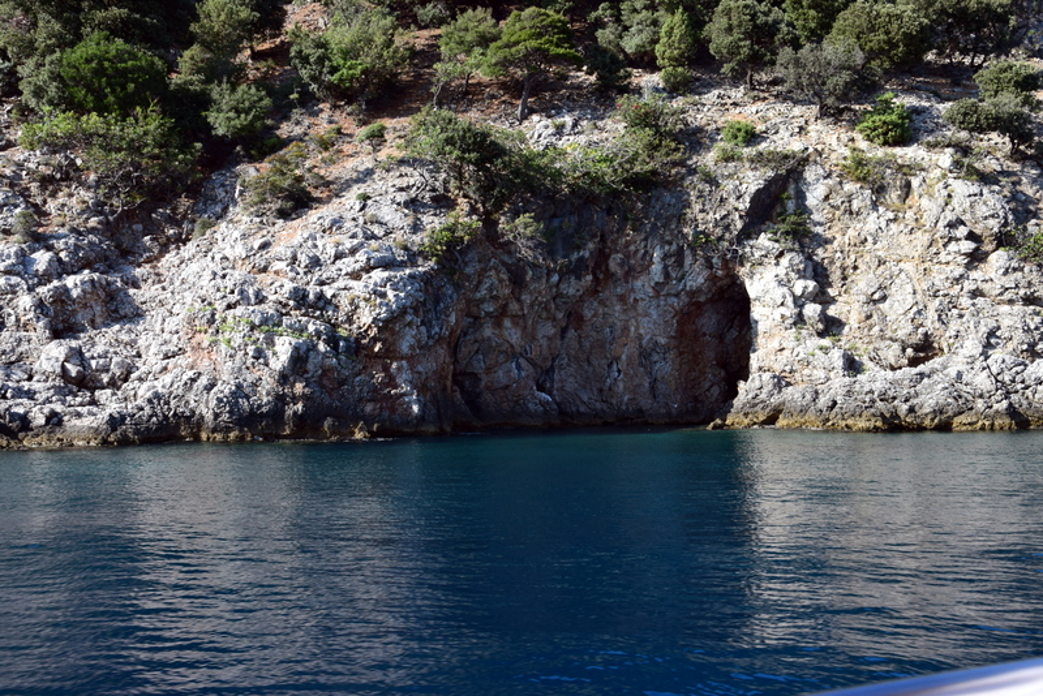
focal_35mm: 45
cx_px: 522
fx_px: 1304
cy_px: 348
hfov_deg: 43.6
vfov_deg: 29.9
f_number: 9
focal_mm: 30
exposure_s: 1/160
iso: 400
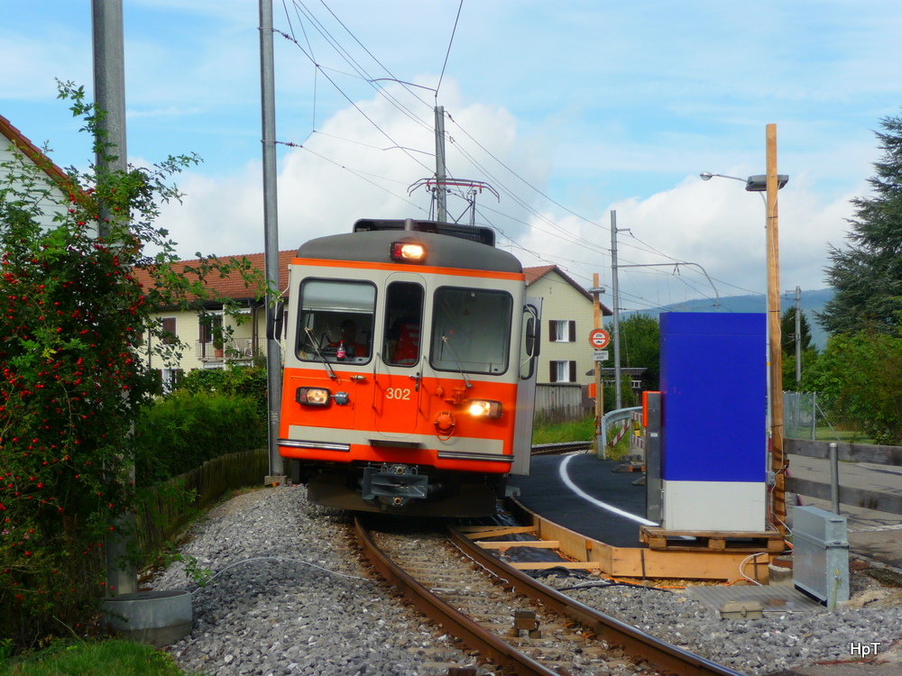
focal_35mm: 67
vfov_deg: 21.9
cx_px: 451
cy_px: 338
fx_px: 1746
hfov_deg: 29.0
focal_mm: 11.3
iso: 100
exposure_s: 1/640
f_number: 4.5
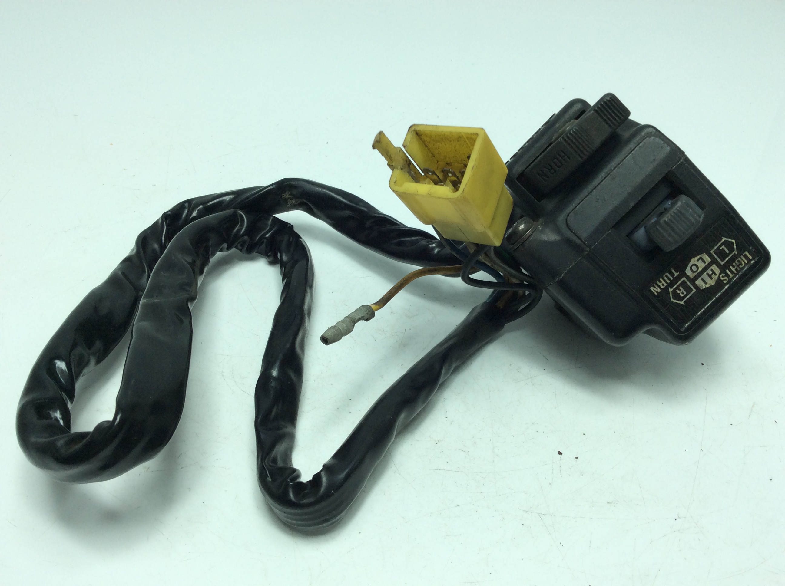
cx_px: 392
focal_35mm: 32
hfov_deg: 56.9
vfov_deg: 44.1
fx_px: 725
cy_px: 293
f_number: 2.4
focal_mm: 3.3
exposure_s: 1/351
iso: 32
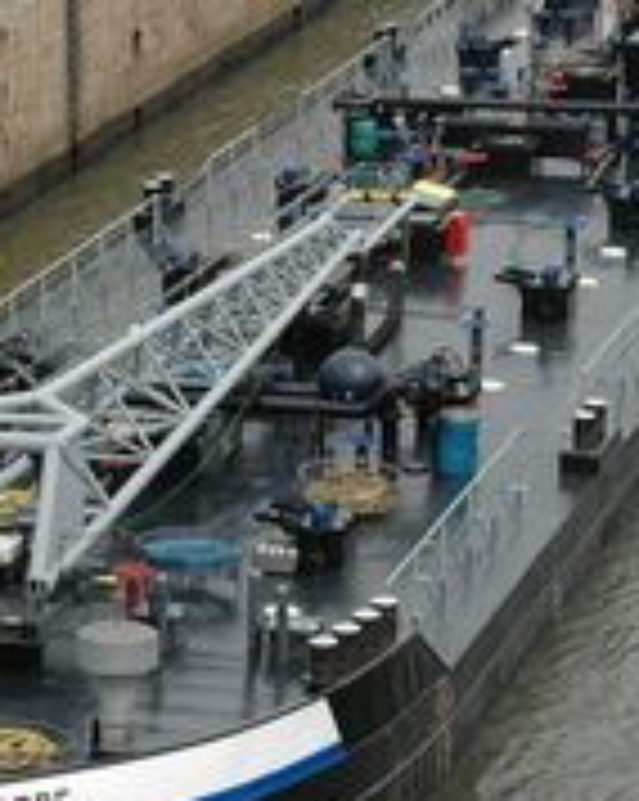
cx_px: 61
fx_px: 5099
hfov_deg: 7.2
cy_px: 378
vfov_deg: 9.0
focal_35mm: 215
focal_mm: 55
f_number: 9
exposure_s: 1/320
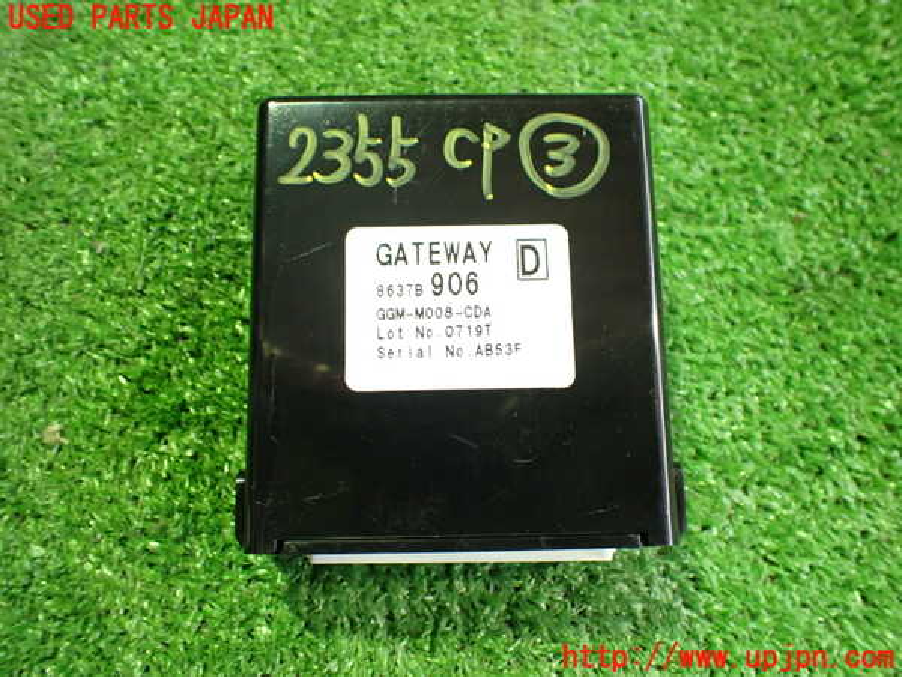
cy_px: 338
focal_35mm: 30
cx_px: 451
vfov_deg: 46.8
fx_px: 782
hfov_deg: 60.0
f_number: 2.3
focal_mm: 5.4
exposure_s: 1/30
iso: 800
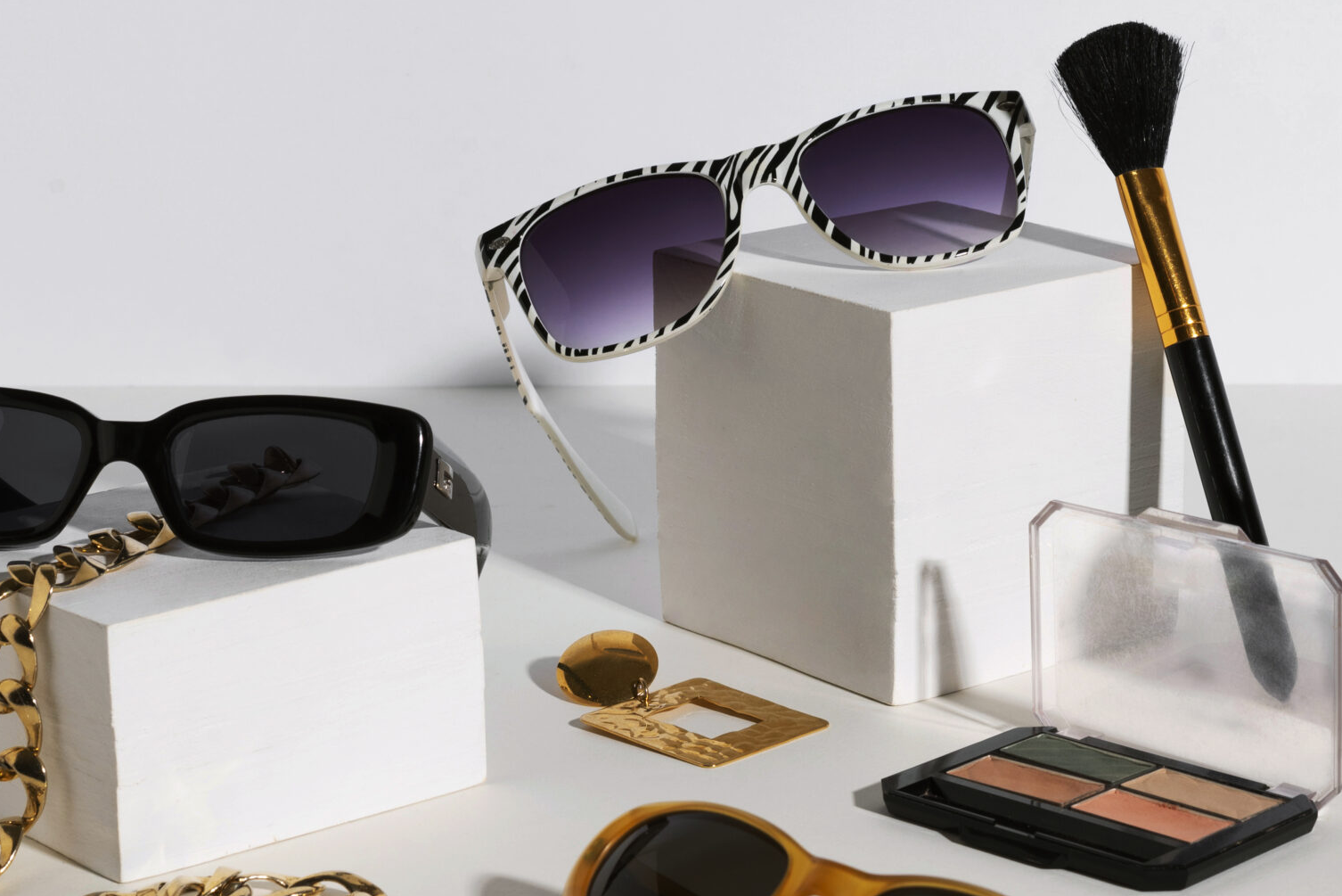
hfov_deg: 23.8
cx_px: 915
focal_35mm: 85
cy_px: 510
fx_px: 3169
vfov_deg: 16.1
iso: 200
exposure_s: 1/125
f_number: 13
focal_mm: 50
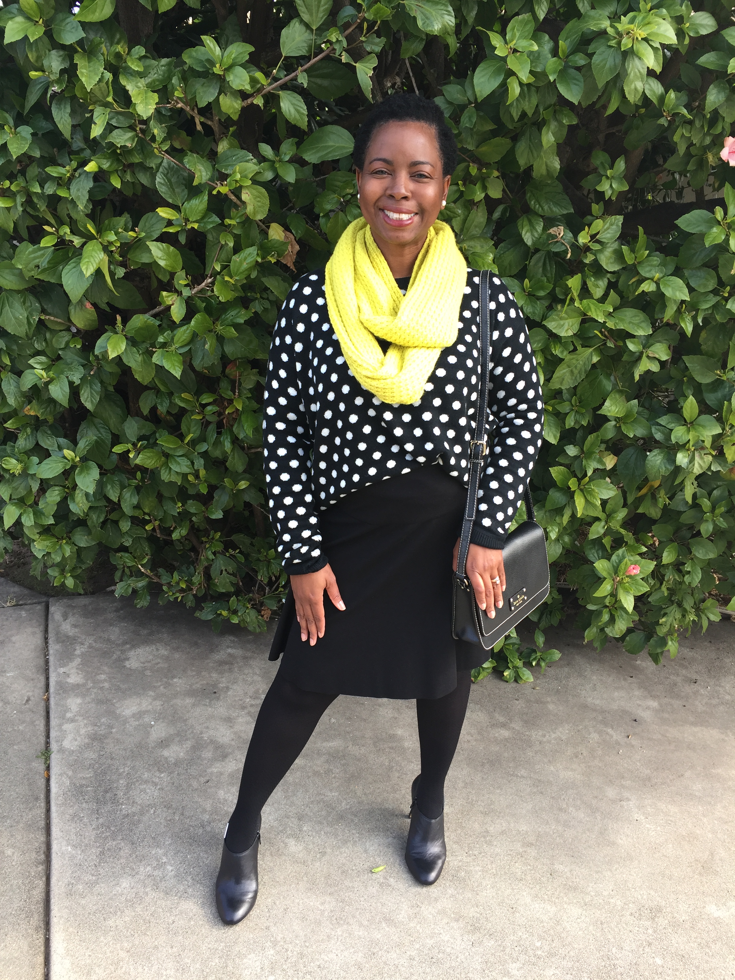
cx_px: 368
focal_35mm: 29
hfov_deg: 48.2
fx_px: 821
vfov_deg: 61.7
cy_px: 490
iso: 32
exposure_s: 1/120
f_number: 2.2
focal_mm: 4.15
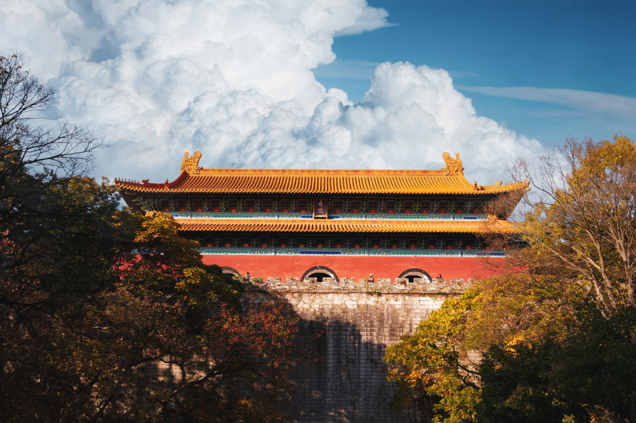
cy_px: 212
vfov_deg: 36.8
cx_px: 318
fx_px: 635
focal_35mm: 36
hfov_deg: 53.2
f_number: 7.1
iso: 100
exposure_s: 1/125
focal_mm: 24
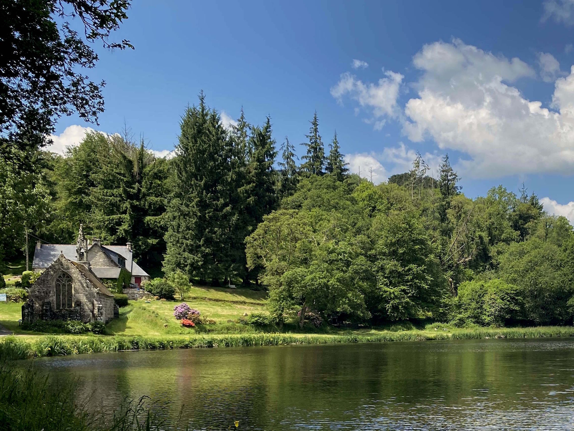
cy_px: 216
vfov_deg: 53.1
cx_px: 287
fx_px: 431
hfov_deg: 67.3
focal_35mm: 26
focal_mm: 4.25
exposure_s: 1/2028
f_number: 1.8
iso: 32
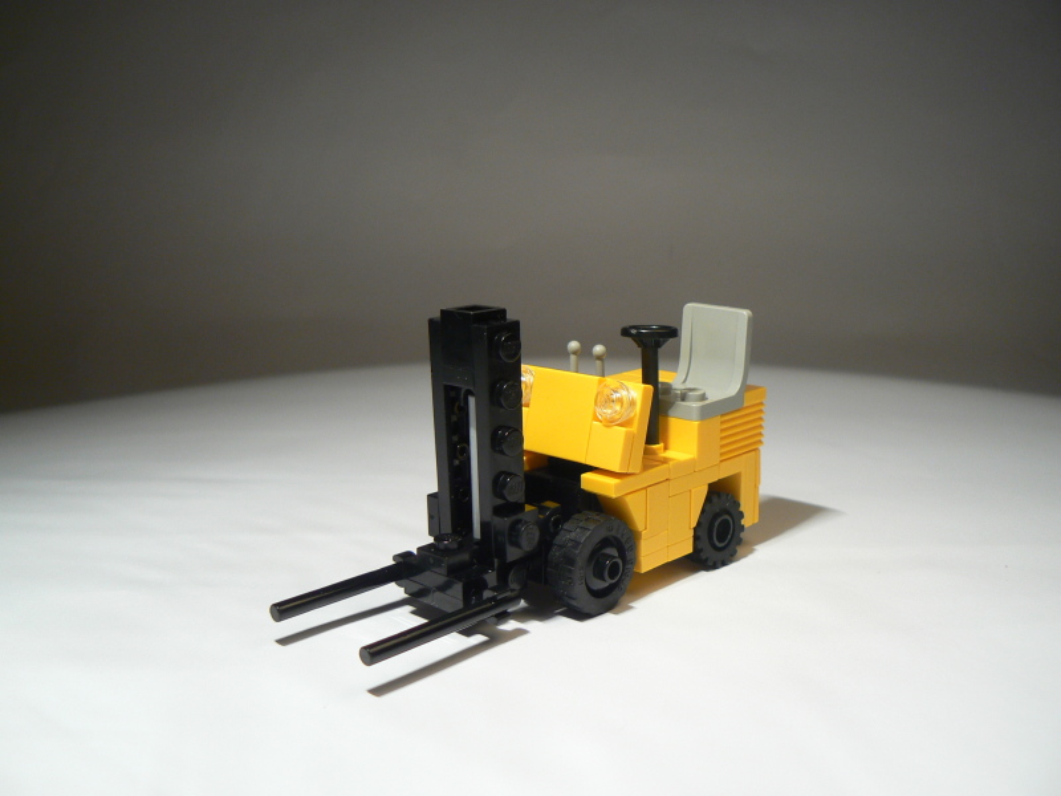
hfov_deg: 51.4
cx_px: 530
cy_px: 398
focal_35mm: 36
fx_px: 1103
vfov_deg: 39.7
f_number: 3.2
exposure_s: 1/60
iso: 80
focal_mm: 6
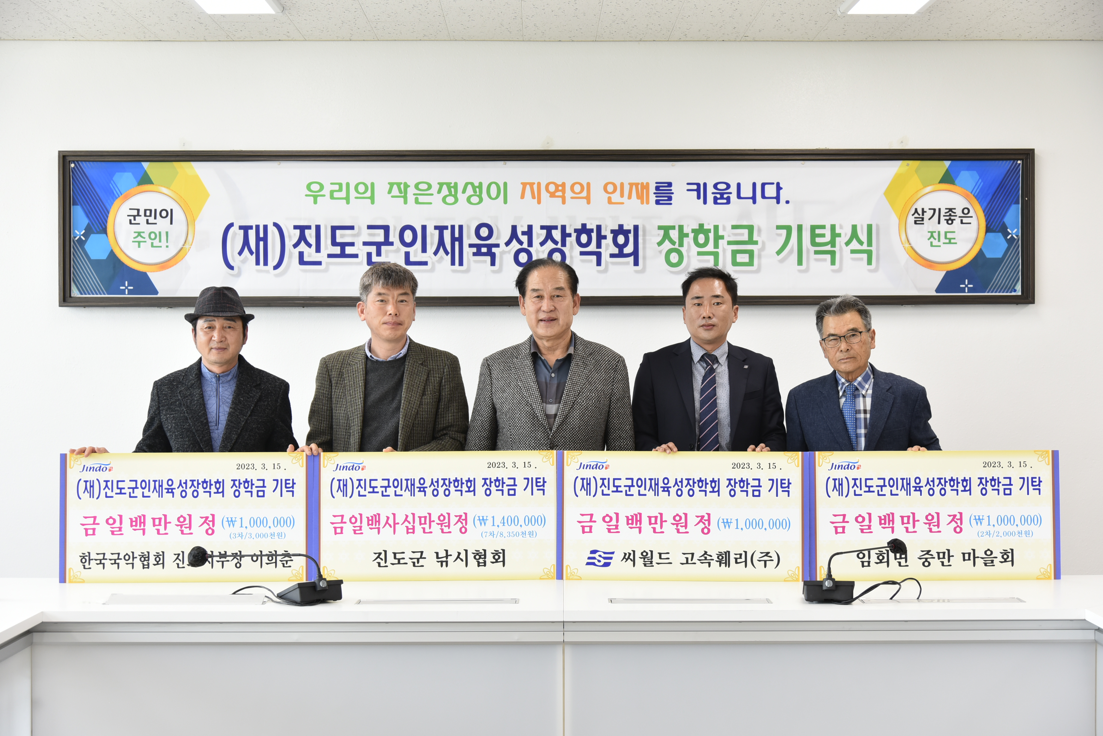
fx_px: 1594
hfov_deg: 38.2
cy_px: 368
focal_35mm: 52
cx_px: 552
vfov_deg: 26.0
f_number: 4.5
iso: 500
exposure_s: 1/80
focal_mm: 52
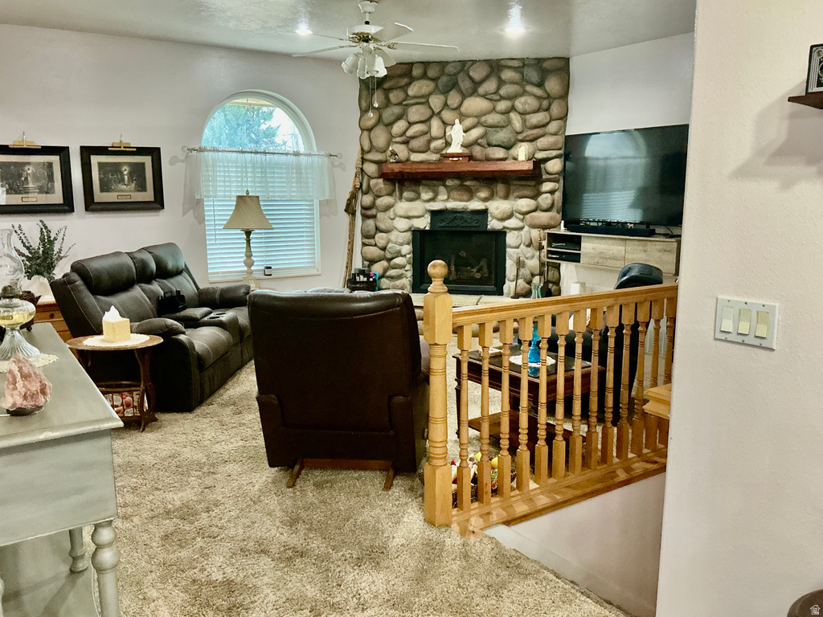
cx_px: 412
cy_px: 308
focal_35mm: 29
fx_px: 689
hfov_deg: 61.7
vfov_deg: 48.2
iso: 200
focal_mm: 3
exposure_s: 1/60
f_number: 1.8
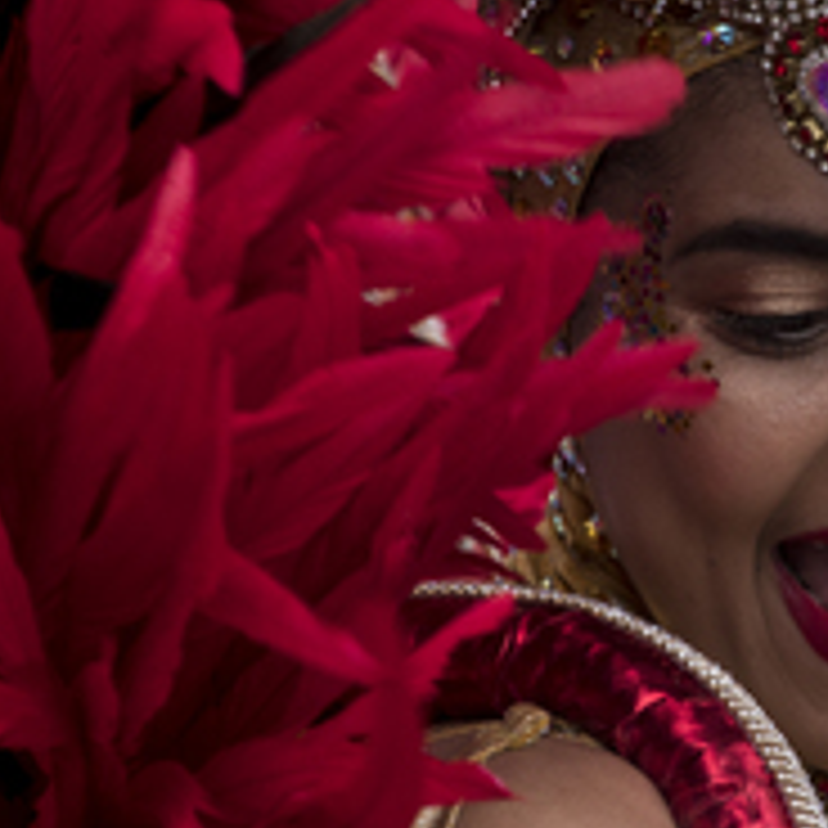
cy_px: 344
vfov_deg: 1.8
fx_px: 25871
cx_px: 860
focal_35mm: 956
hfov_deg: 1.8
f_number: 5.6
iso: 100
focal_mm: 300
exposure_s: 1/400
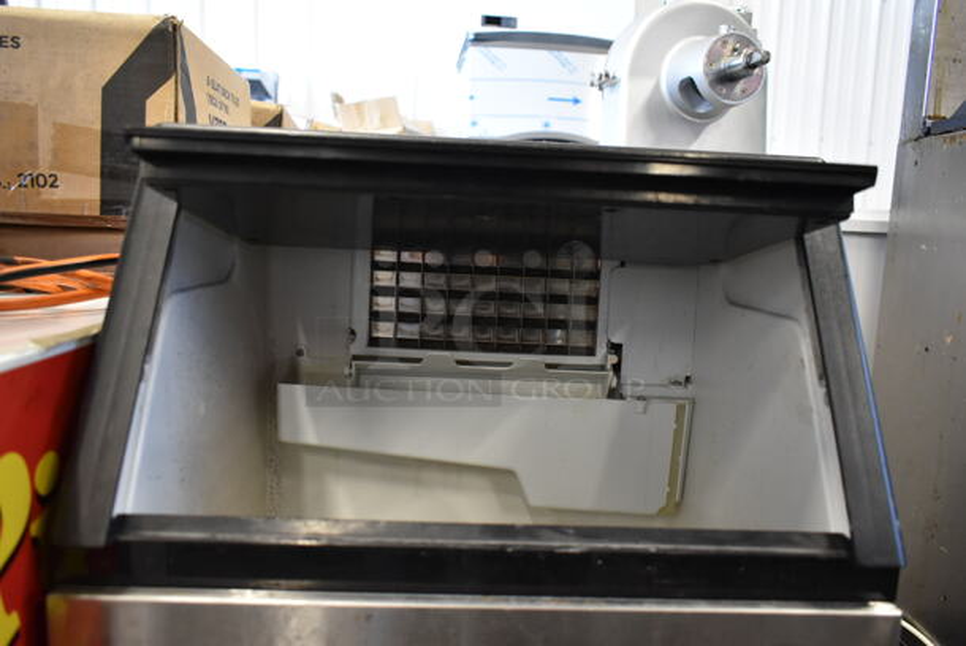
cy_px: 323
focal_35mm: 27
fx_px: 725
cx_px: 483
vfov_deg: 48.0
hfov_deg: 67.3
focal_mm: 18
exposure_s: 1/30
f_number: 3.5
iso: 1100
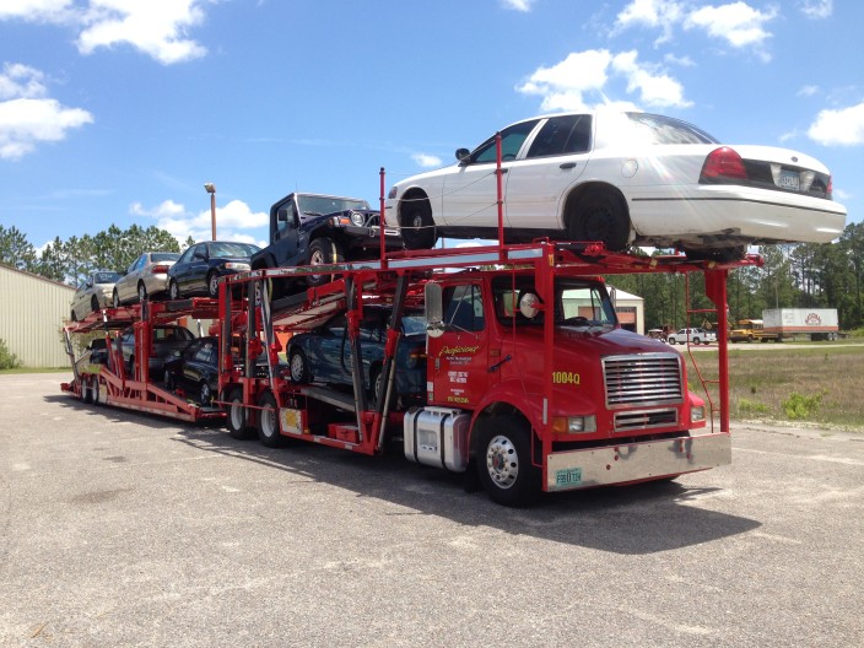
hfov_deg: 55.4
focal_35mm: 33
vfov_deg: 42.9
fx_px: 824
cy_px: 324
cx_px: 432
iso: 50
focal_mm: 4.12
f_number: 2.4
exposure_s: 1/1085
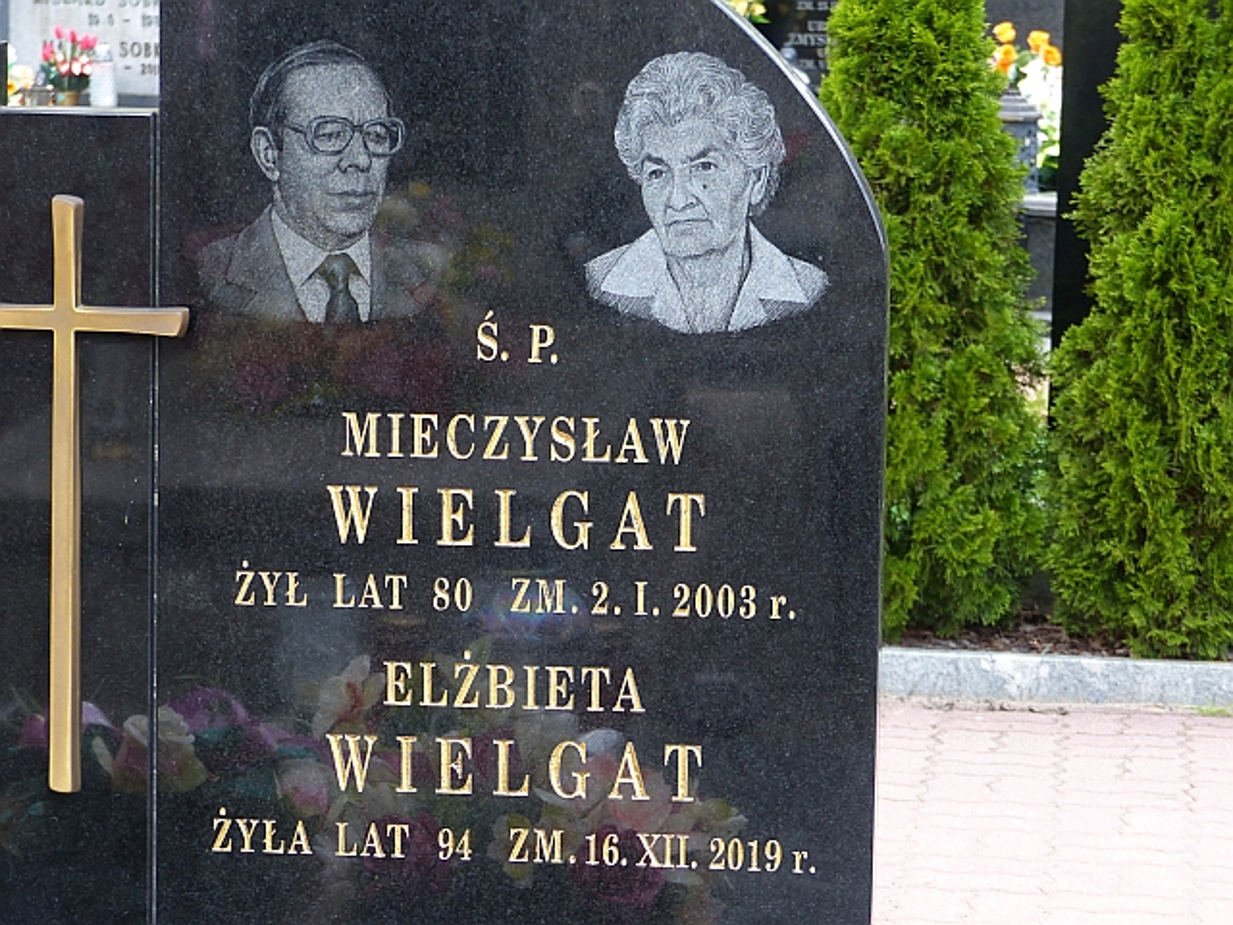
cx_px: 616
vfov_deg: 12.8
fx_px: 4132
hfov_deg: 17.0
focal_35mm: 116
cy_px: 462
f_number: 3.2
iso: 100
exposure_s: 1/125
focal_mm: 20.9
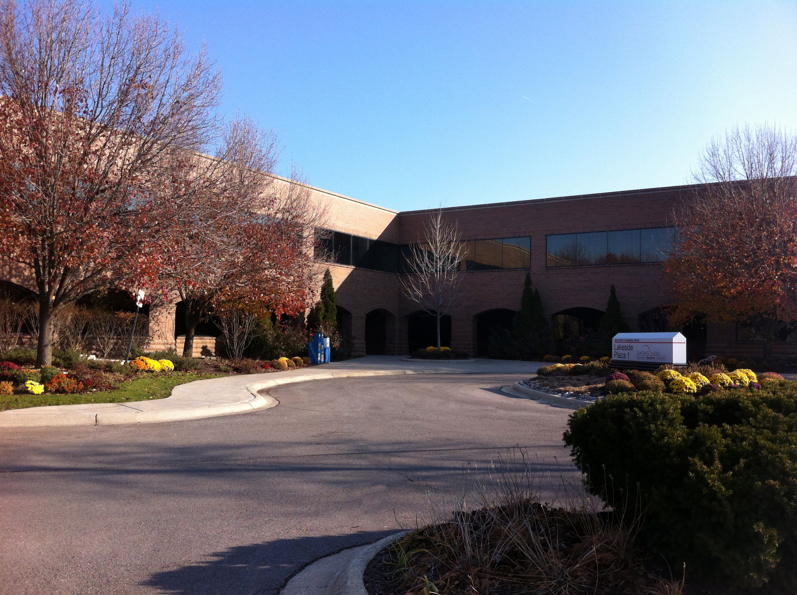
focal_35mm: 35
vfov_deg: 40.6
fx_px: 805
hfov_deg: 52.7
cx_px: 398
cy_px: 298
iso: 80
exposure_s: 1/736
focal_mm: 3.85
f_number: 2.8
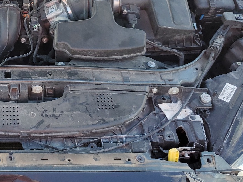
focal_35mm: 59
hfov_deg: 30.8
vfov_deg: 24.3
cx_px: 13
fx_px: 414
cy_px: 25
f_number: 1.5
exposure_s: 1/556
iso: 50
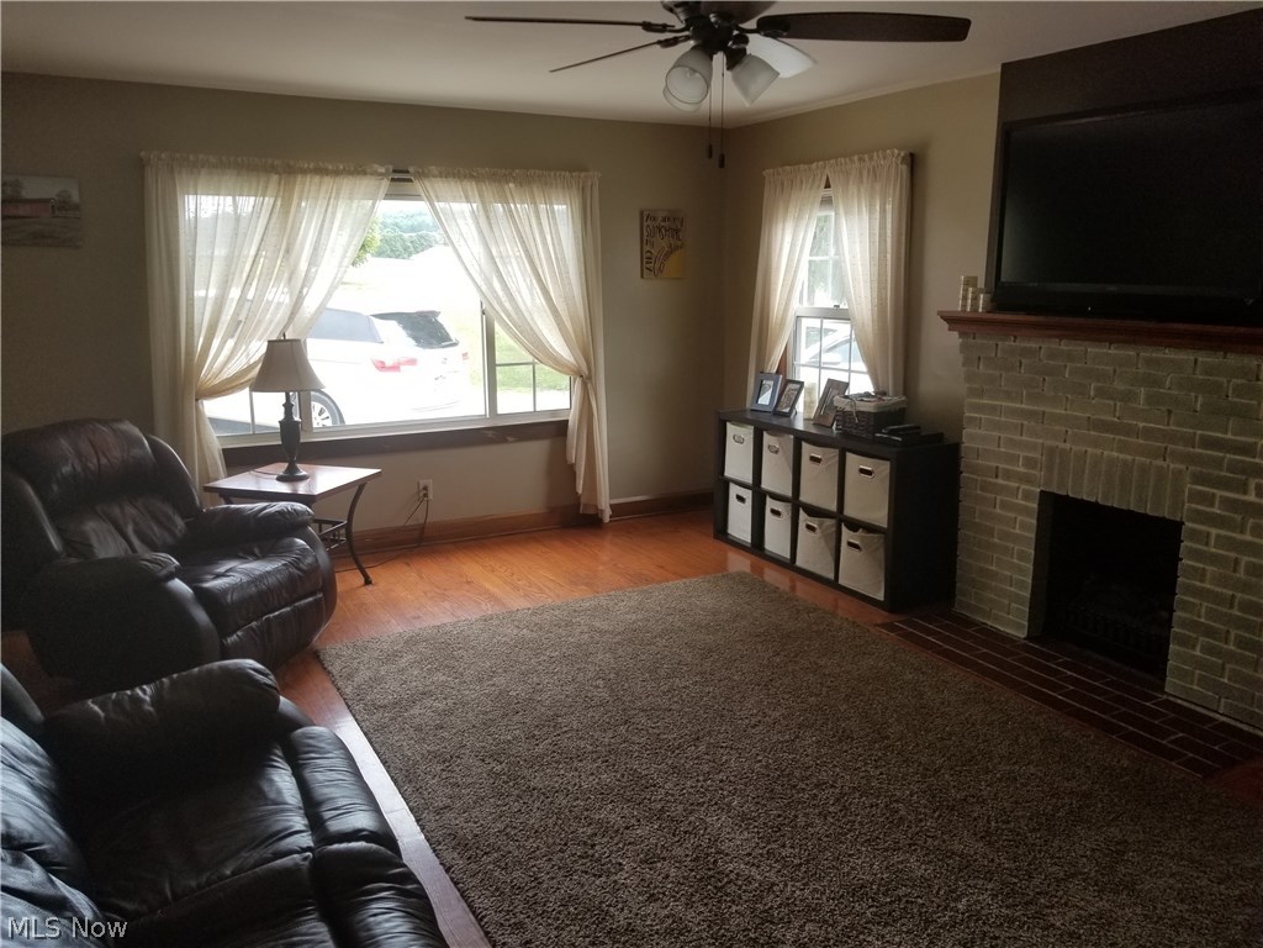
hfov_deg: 67.3
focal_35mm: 26
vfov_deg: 53.1
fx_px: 949
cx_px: 632
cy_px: 474
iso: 50
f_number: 1.7
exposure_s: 1/160
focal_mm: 4.25
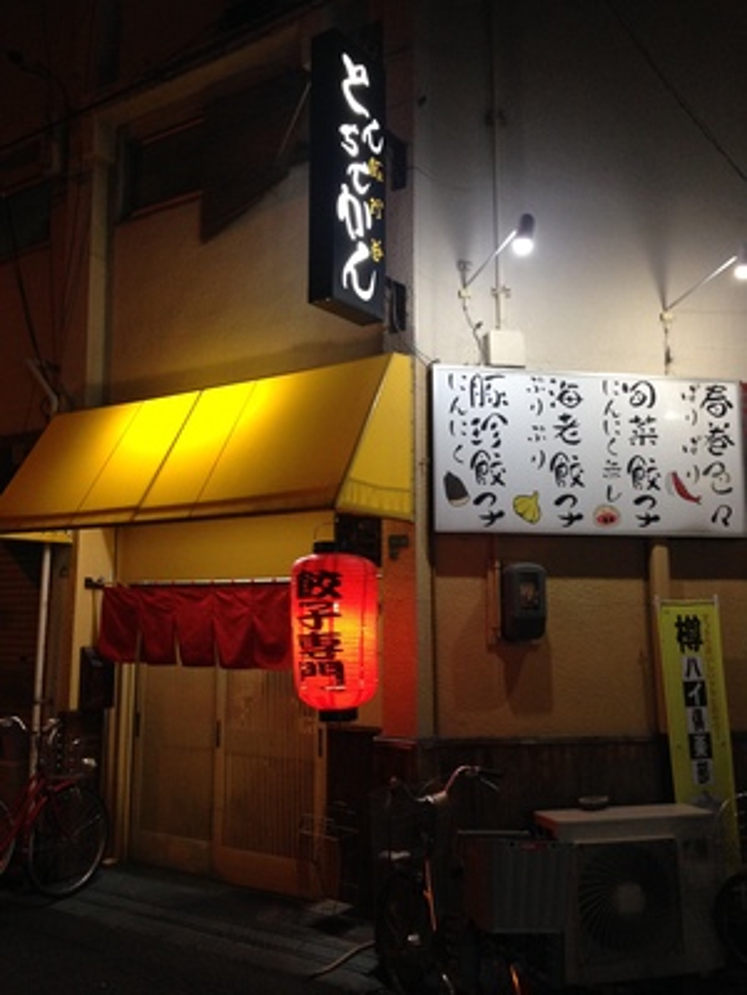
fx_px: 950
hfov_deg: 42.9
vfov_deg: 55.4
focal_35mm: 33
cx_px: 374
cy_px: 498
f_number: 2.4
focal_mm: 4.12
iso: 160
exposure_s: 1/20
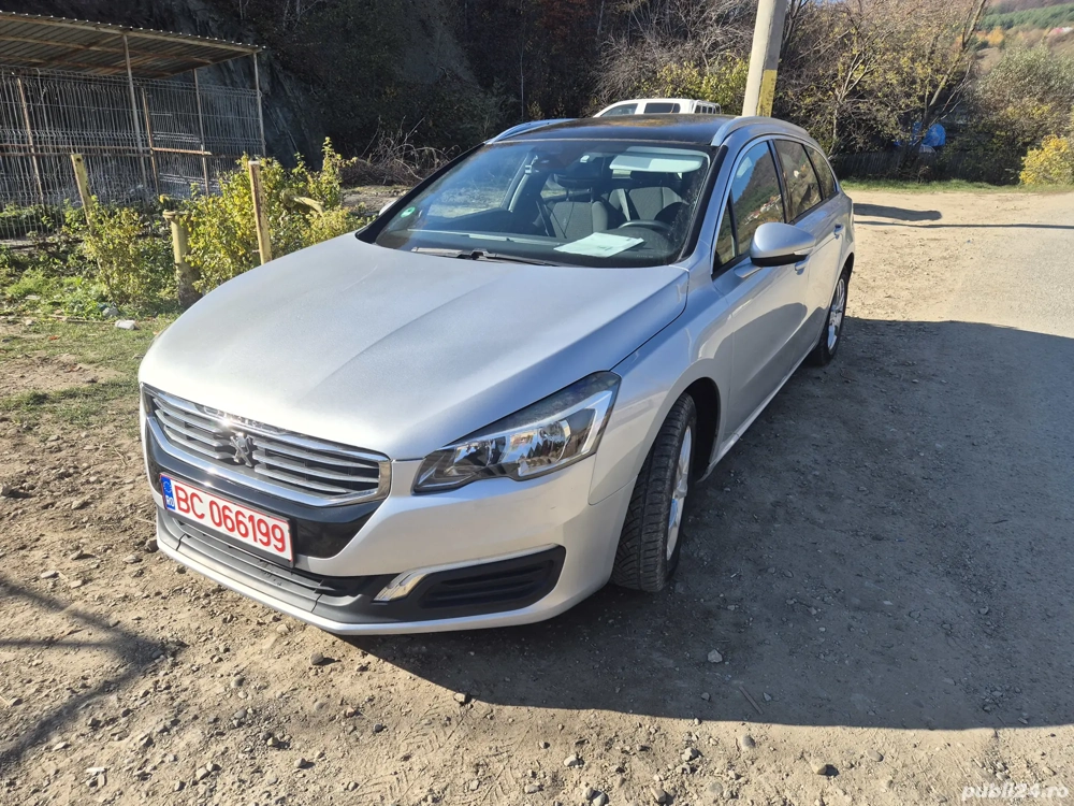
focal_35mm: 23
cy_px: 403
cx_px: 537
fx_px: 714
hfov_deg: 73.9
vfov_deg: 58.9
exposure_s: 1/1048
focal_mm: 5.4
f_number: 1.8
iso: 25
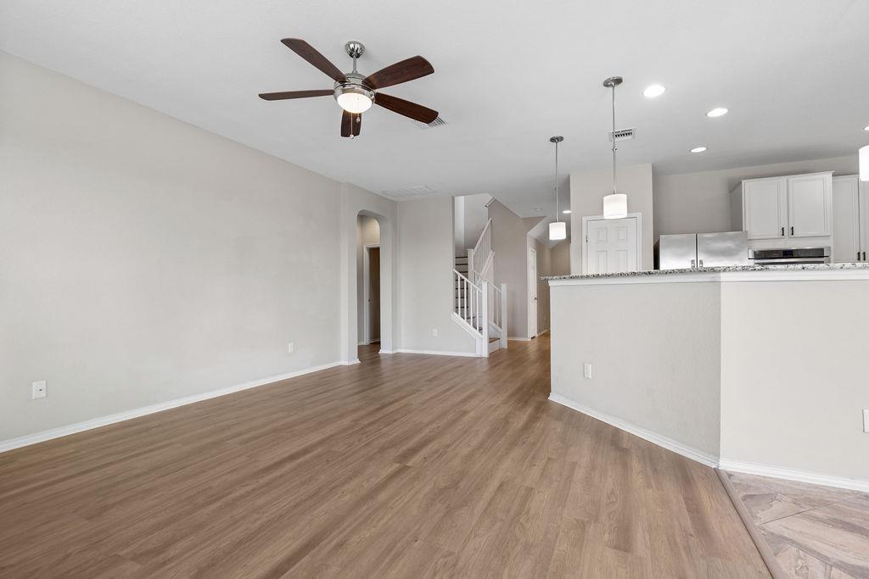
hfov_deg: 96.7
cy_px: 290
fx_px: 386
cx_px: 434
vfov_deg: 73.8
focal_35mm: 16
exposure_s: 1/3
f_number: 9
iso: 250
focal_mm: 16
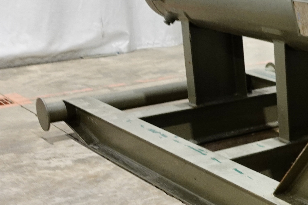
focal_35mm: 87
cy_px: 111
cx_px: 477
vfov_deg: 15.7
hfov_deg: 19.9
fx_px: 744
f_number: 1.8
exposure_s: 1/30
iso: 250
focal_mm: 9.4
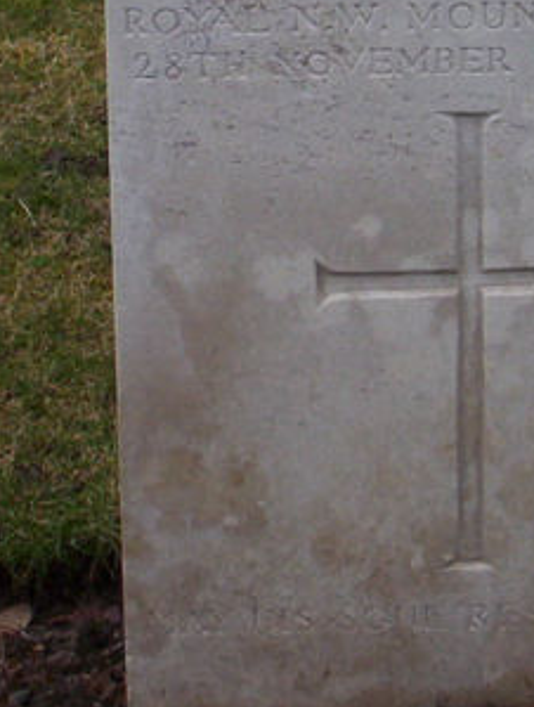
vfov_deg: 9.1
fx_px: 4400
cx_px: 402
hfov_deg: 6.9
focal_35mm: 215
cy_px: 58
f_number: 3.62
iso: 100
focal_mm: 10.76
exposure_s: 1/452
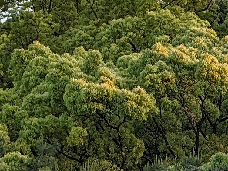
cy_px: 60
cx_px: 352
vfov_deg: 6.3
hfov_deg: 8.2
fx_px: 1563
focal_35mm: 237
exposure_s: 1/58.2
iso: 21
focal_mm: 6.9
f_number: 1.68
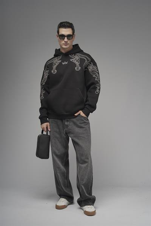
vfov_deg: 39.6
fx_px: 315
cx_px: 76
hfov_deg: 27.0
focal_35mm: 50
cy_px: 113
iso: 64
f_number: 7.1
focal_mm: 50
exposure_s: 1/125
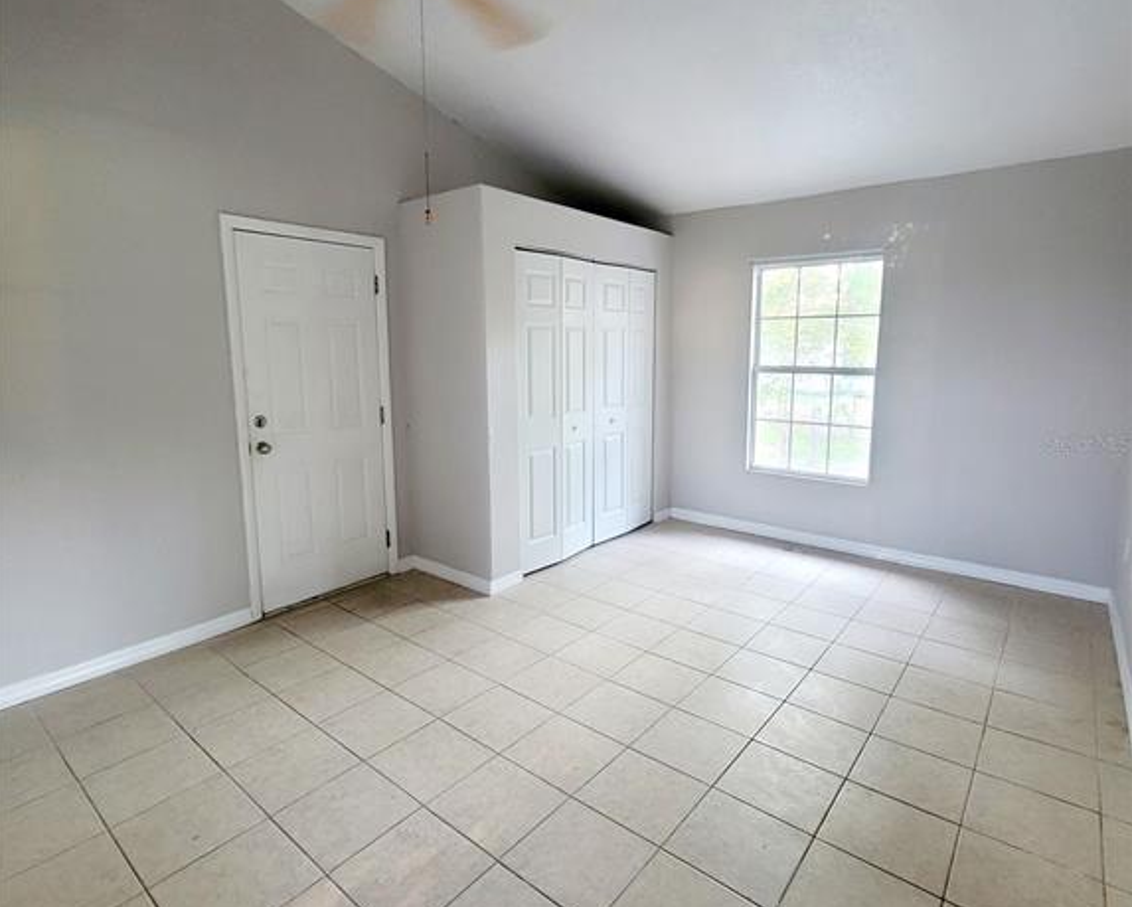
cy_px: 443
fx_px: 570
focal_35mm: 17
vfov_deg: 77.0
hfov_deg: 89.6
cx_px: 565
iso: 320
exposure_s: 1/30
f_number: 2.2
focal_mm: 2.2
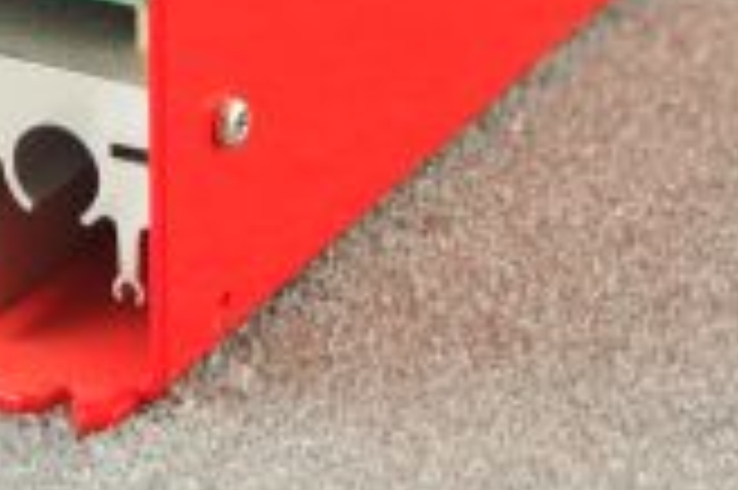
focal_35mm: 201
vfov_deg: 6.7
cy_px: -357
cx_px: 86
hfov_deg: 10.2
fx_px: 4116
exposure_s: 1/125
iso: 800
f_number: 5.6
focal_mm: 55
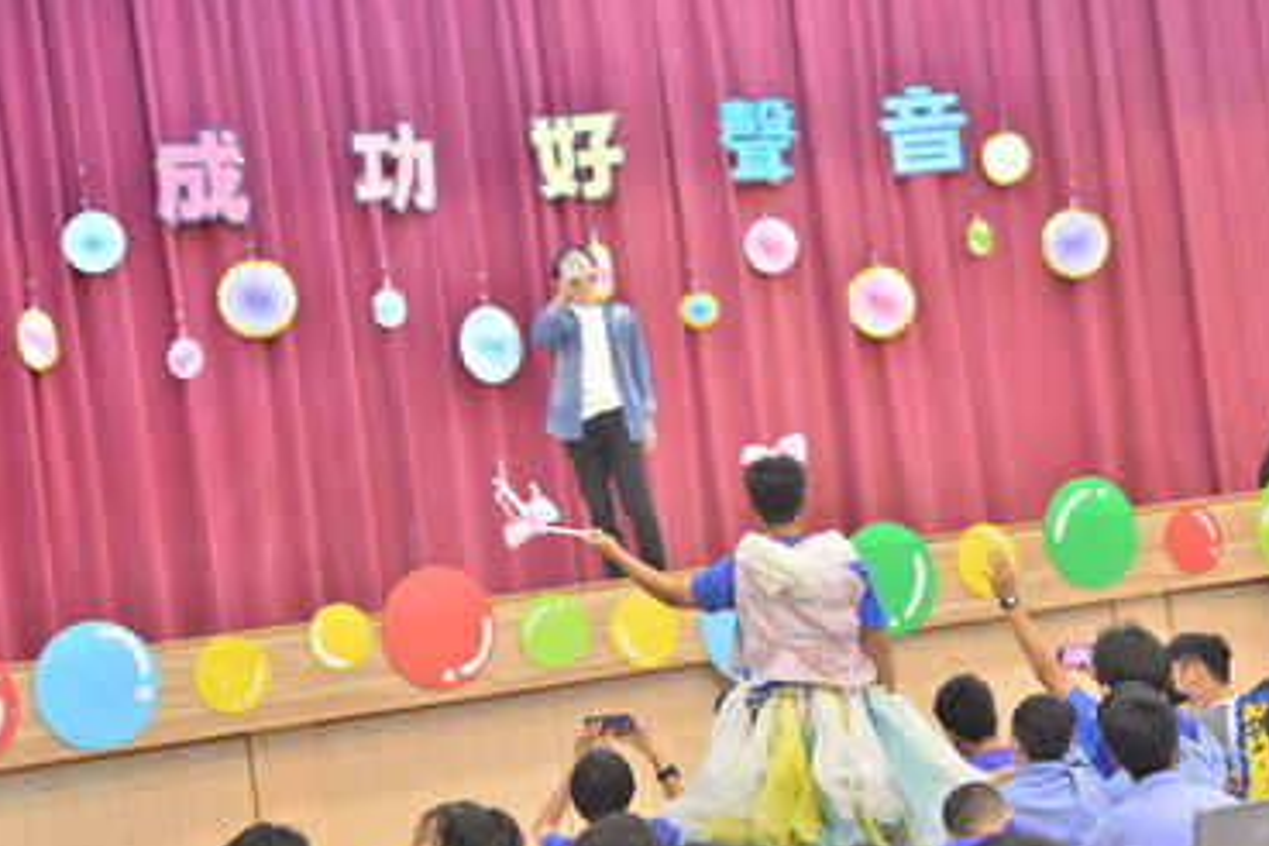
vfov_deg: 13.3
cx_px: 657
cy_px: 452
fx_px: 3630
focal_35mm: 103
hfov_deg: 19.8
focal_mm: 95
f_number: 2.8
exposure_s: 1/200
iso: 3200
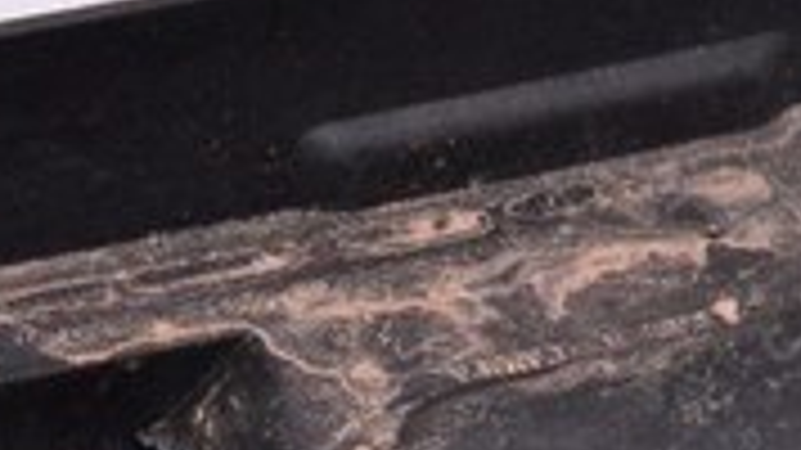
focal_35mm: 226
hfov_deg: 9.5
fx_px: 4799
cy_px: 664
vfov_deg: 5.3
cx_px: 626
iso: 1600
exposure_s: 1/200
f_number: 8
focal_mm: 25
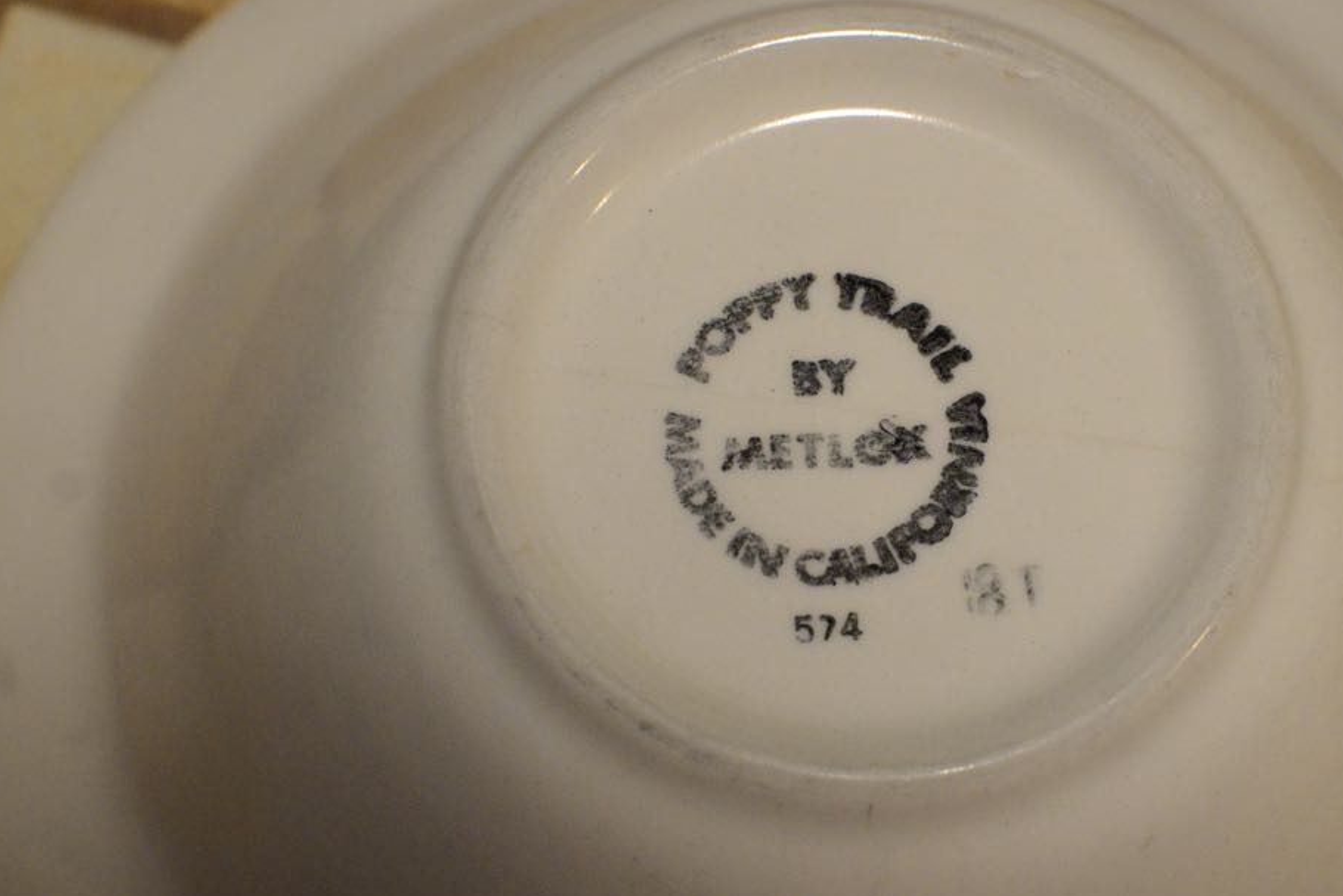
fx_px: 2750
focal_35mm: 74
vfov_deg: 18.5
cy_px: 456
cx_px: 822
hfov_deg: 27.4
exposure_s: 1/125
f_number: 5.6
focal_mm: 35
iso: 2500
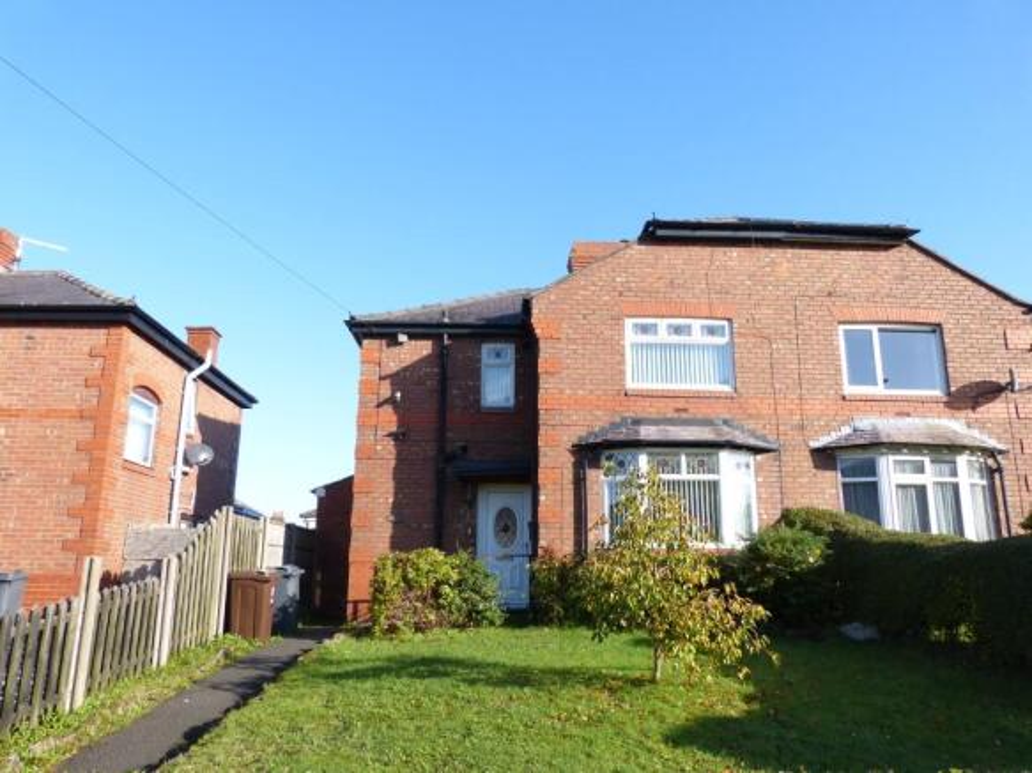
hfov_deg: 69.4
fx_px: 745
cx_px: 516
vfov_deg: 54.9
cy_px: 386
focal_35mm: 25
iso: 100
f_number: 3.5
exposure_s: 1/400
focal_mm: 4.5
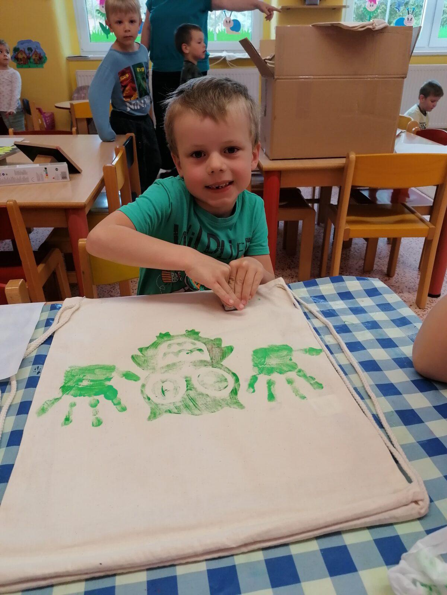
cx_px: 224
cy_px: 298
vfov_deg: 65.3
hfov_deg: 51.4
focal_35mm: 27
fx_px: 465
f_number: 1.8
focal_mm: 4.75
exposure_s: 1/100
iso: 160
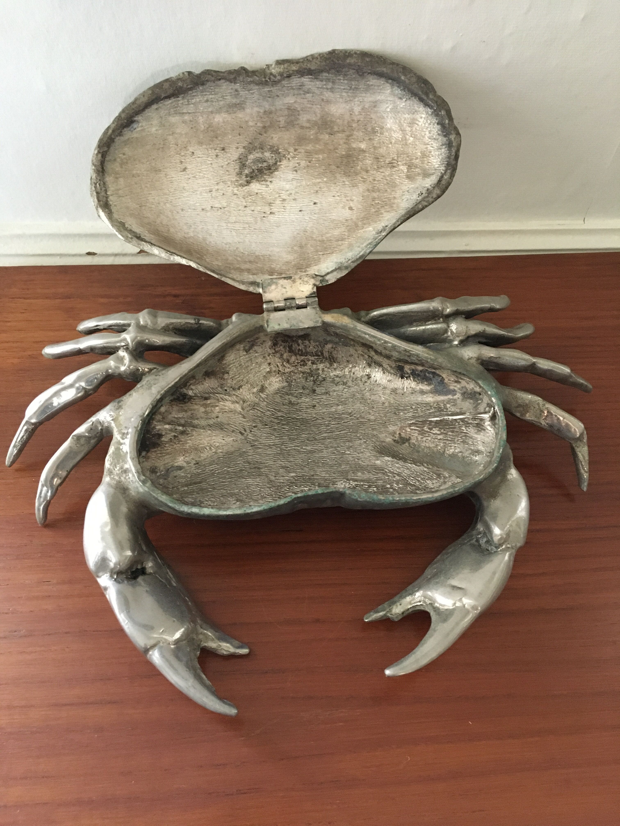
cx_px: 310
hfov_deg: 48.2
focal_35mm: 29
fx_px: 693
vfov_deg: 61.7
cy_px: 413
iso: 250
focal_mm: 4.15
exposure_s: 1/17
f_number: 2.2
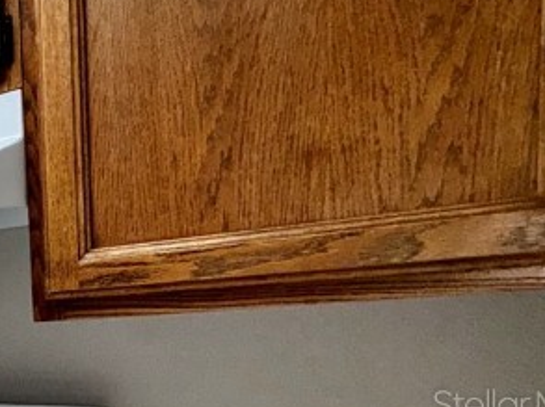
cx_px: -344
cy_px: 403
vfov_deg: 27.9
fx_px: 771
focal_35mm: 49
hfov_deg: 25.0
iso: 40
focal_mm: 2.22
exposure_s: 1/122
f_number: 2.2
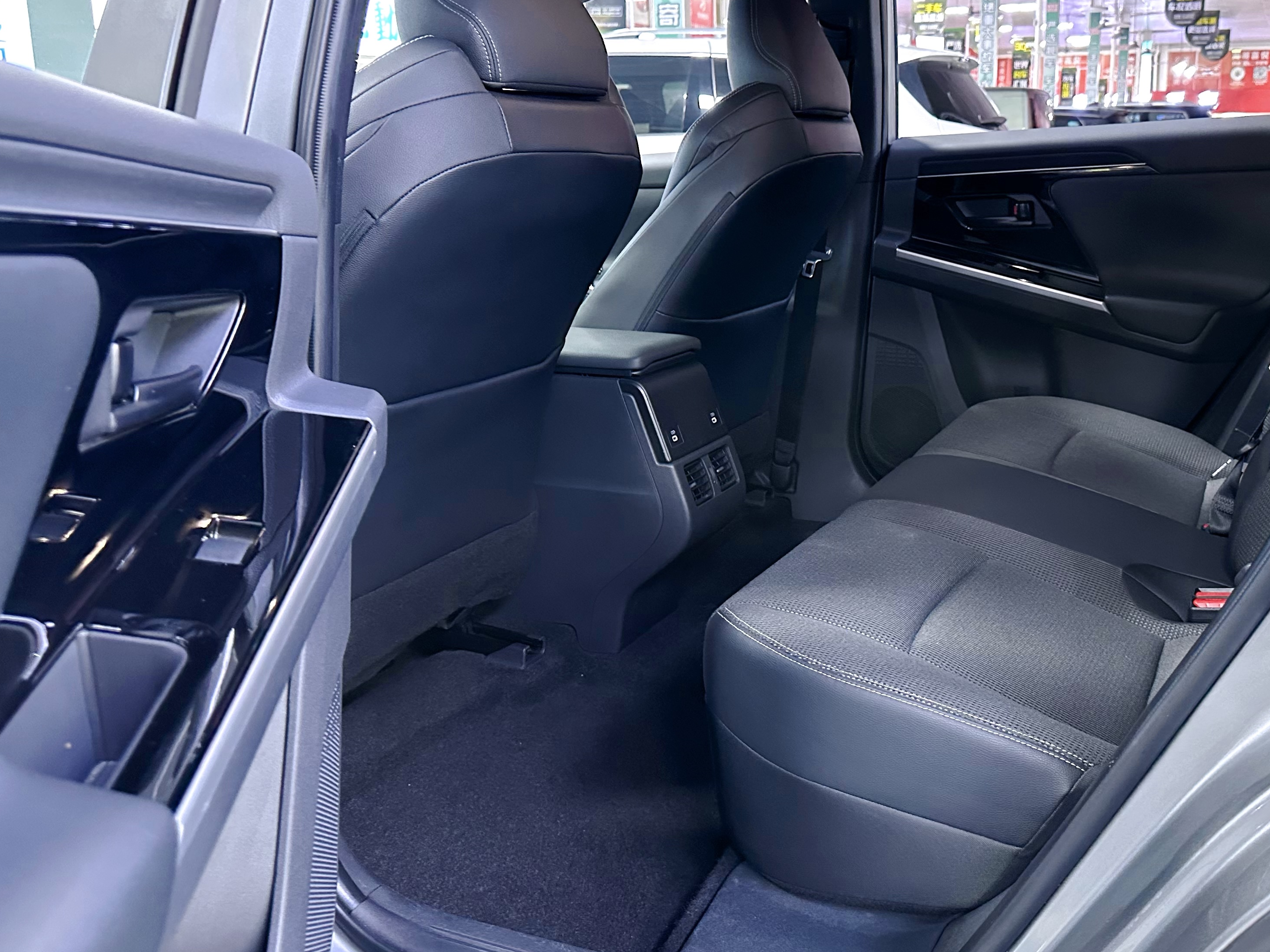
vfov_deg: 42.9
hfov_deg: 54.4
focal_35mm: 33
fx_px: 1211
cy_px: 423
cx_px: 832
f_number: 1.78
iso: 800
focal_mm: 6.86
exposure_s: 1/33
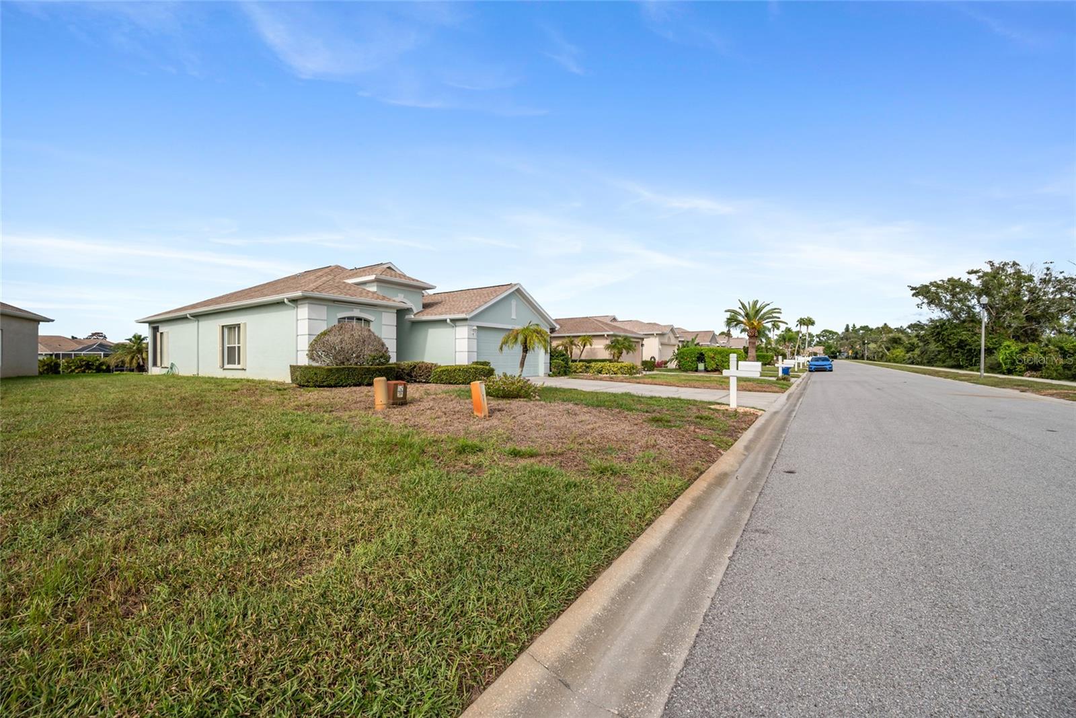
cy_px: 359
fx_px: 418
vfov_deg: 81.2
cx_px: 538
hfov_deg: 104.2
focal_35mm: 14
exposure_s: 1/1600
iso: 250
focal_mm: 14
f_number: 6.3
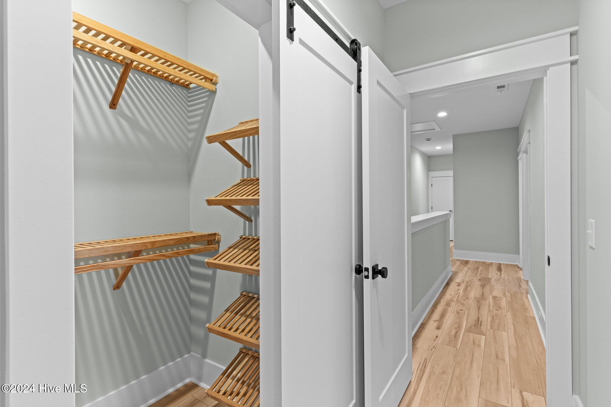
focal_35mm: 17
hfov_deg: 93.3
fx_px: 288
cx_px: 306
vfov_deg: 70.4
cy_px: 204
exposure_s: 4
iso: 100
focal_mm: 17
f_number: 9
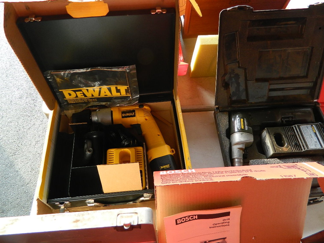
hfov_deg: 69.4
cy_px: 122
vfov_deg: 54.9
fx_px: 234
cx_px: 162
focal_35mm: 25
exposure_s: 1/30
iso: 110
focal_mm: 4.5
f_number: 3.1
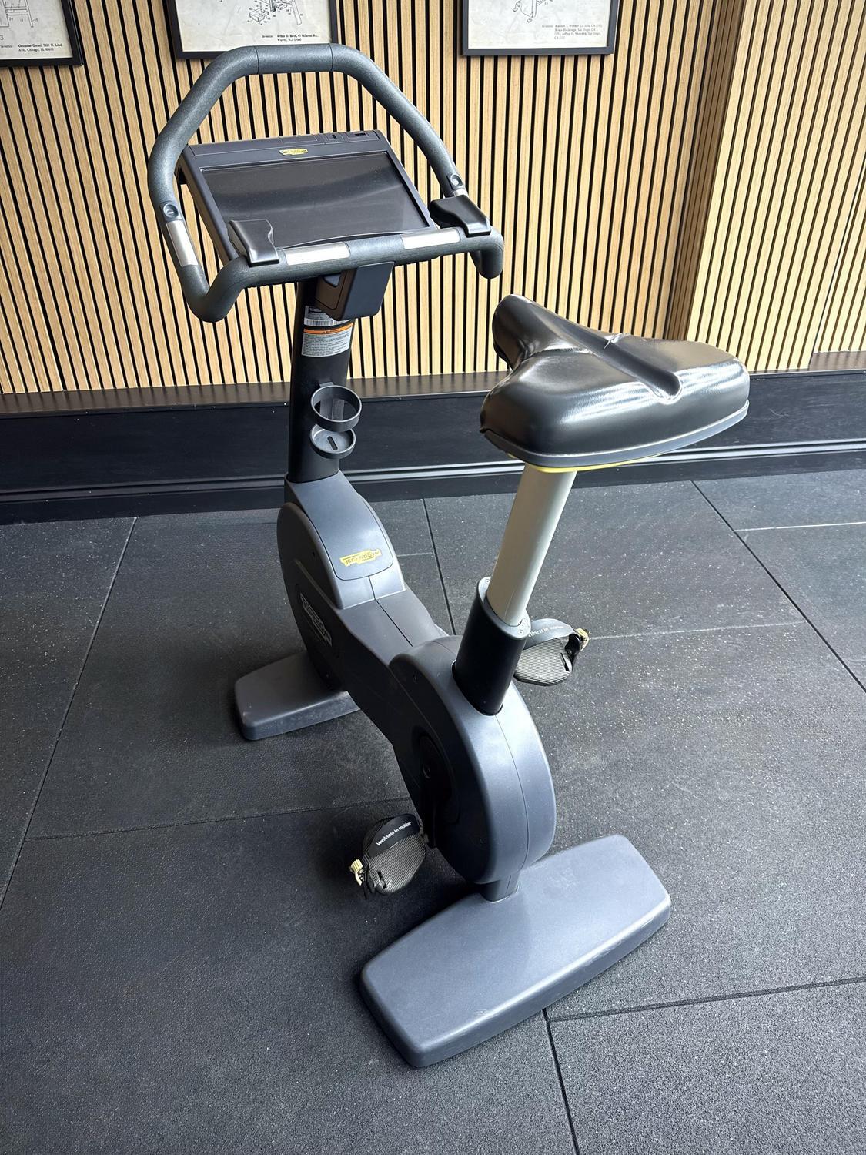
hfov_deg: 56.8
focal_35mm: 24
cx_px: 433
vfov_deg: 71.6
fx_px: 801
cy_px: 578
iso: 200
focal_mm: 6.76
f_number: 1.78
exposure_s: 1/50
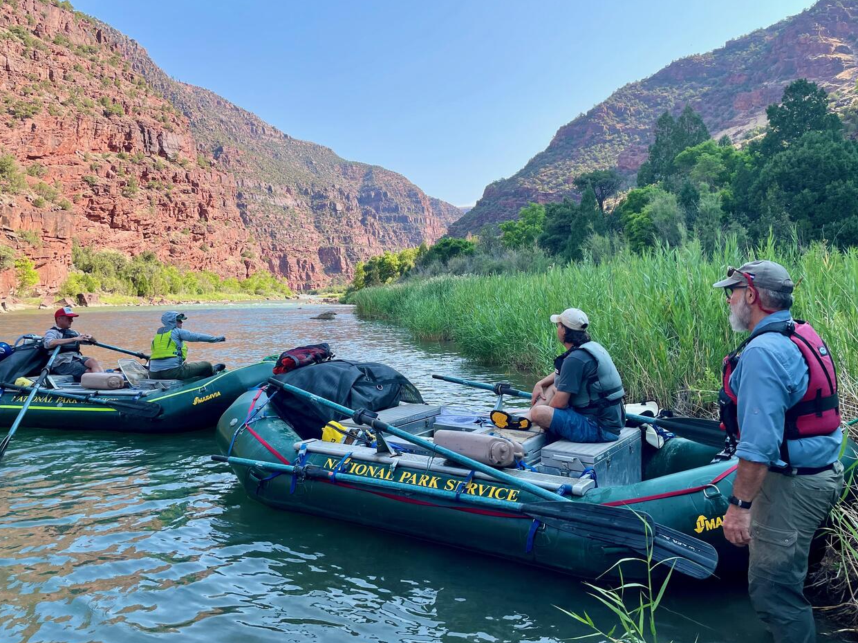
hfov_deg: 63.4
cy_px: 309
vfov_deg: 49.7
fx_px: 694
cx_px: 402
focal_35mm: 28
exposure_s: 1/1289
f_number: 1.6
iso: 32
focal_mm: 4.2
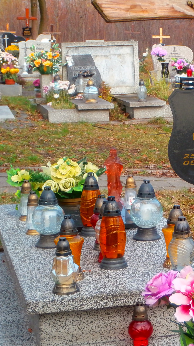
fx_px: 987
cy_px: 180
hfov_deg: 11.0
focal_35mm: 108
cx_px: 222
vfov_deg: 19.8
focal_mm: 12.1
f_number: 4.7
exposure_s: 1/125
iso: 100
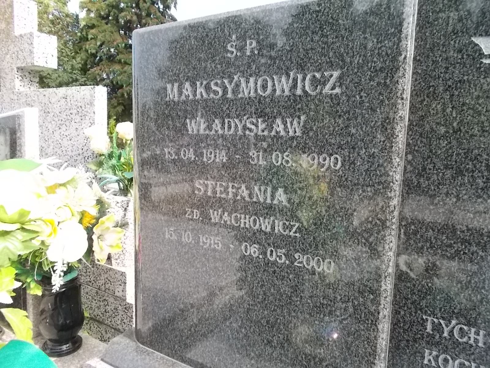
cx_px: 245
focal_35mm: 26
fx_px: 368
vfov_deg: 53.1
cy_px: 184
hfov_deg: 67.3
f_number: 8
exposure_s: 1/160
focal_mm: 4.6
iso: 400
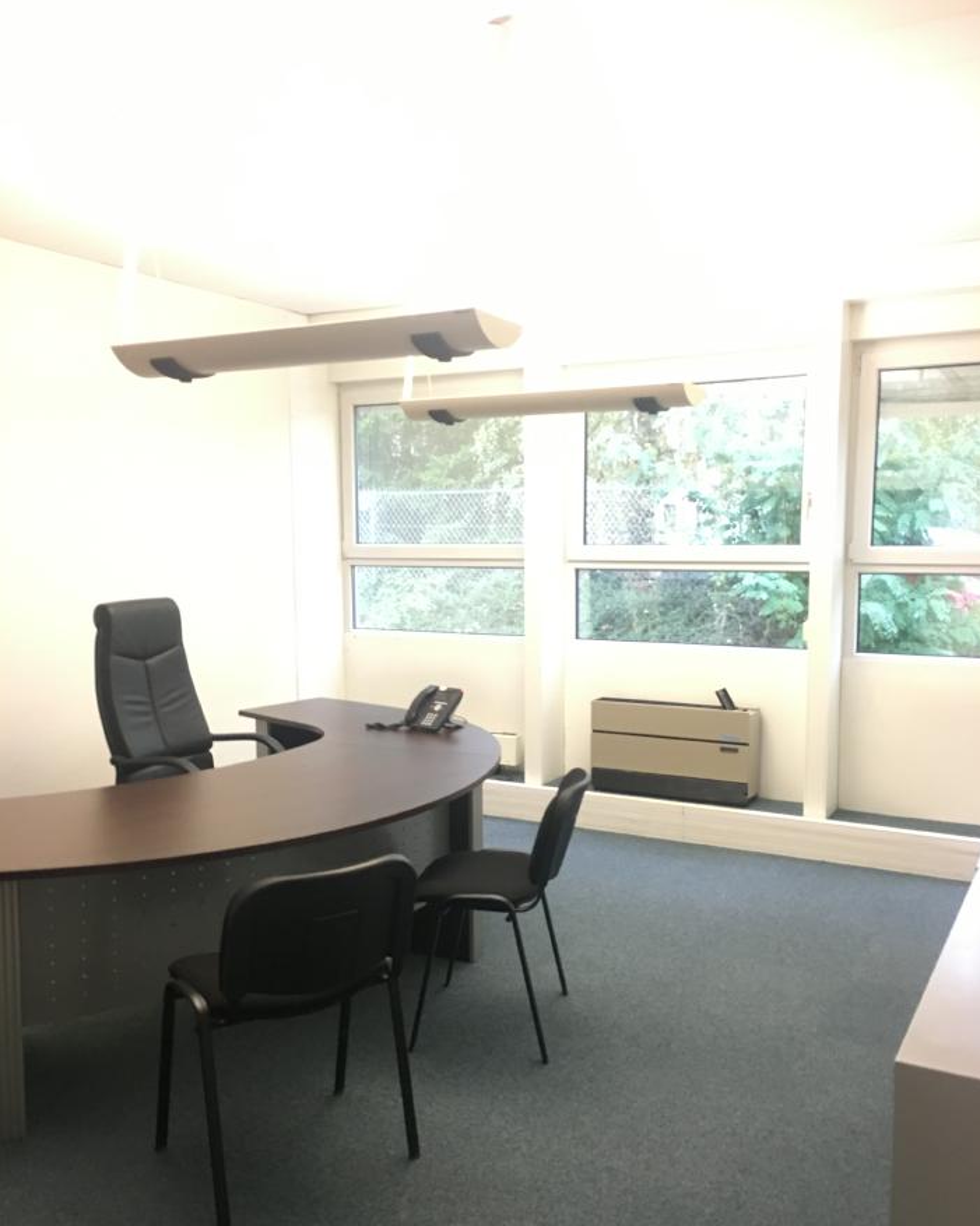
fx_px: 1124
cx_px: 492
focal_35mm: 31
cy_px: 667
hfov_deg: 47.1
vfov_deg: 57.1
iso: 80
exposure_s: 1/10
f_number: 2.2
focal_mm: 4.15
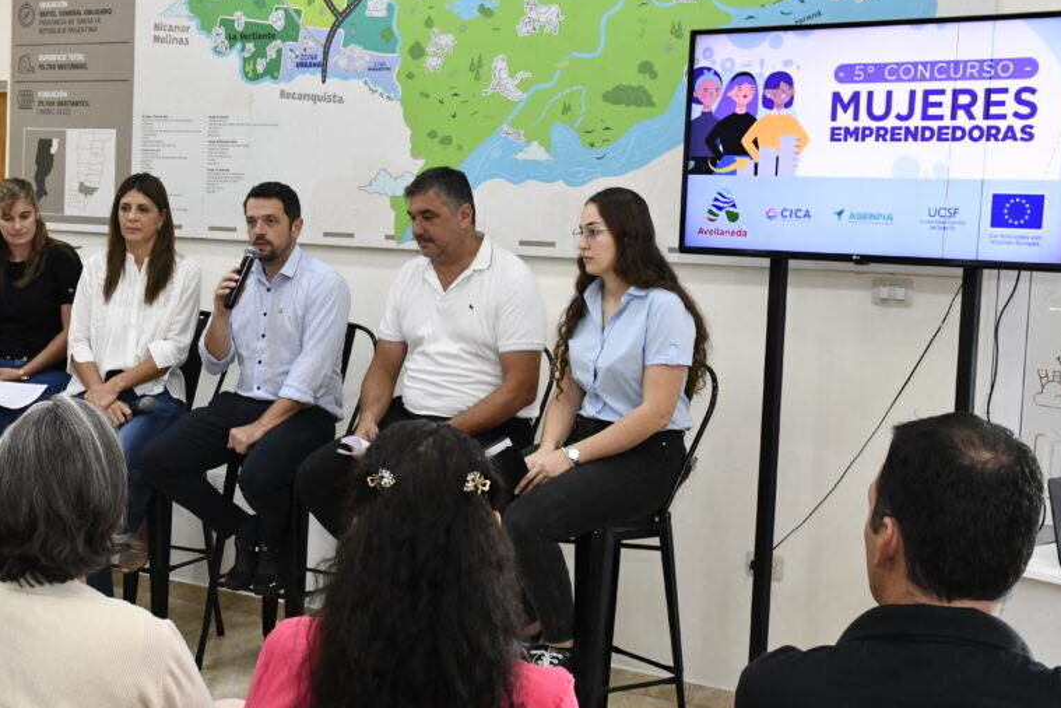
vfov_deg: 25.1
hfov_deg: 36.7
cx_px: 424
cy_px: 324
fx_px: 1591
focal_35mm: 54
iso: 3200
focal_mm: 27
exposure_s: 1/60
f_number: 10
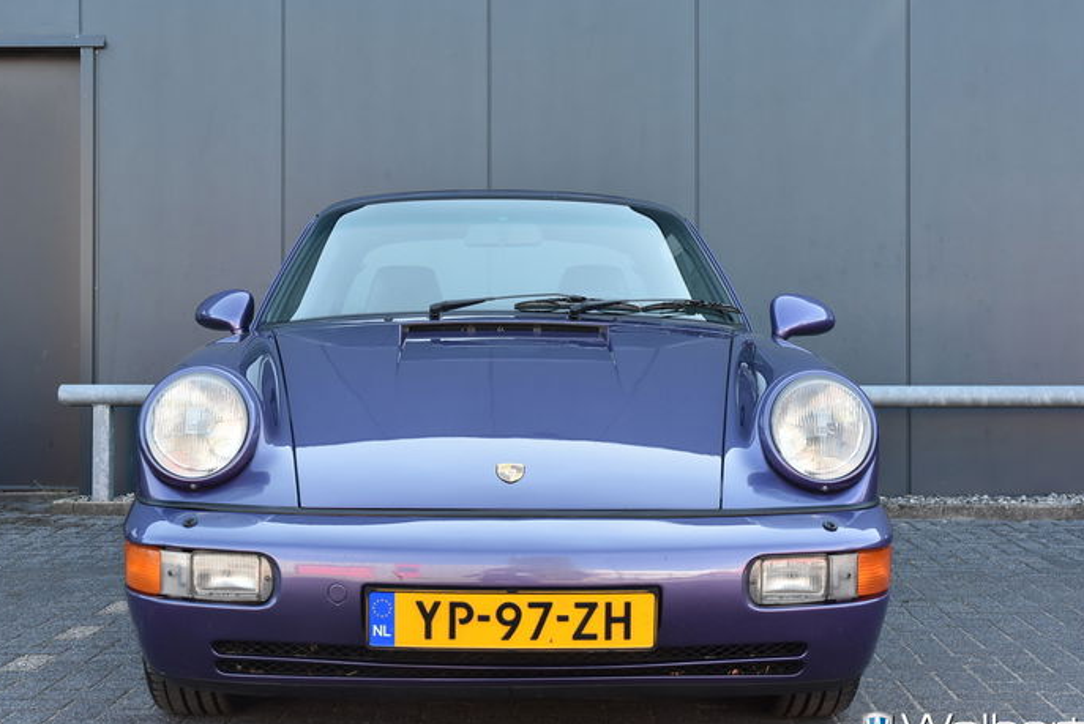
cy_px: 376
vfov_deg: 23.8
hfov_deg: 35.0
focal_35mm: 57
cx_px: 508
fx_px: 1717
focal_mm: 34
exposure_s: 1/250
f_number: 8
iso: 800
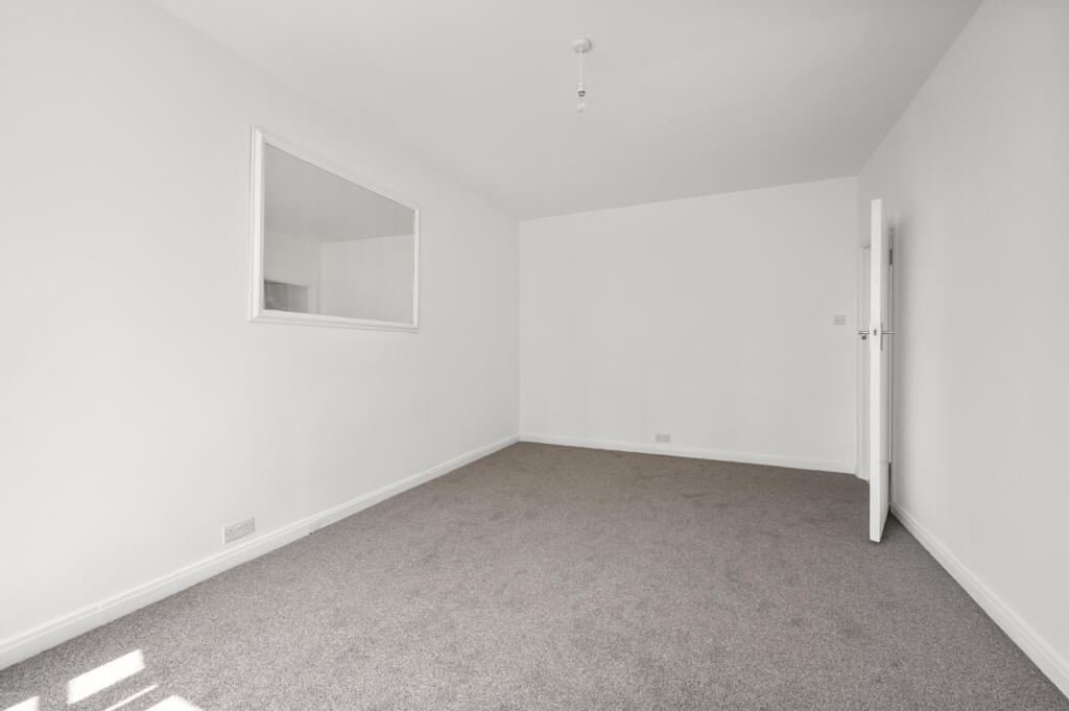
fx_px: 415
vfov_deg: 81.1
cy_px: 356
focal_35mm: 14
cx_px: 534
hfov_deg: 104.3
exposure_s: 1/5
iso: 200
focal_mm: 14
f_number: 16
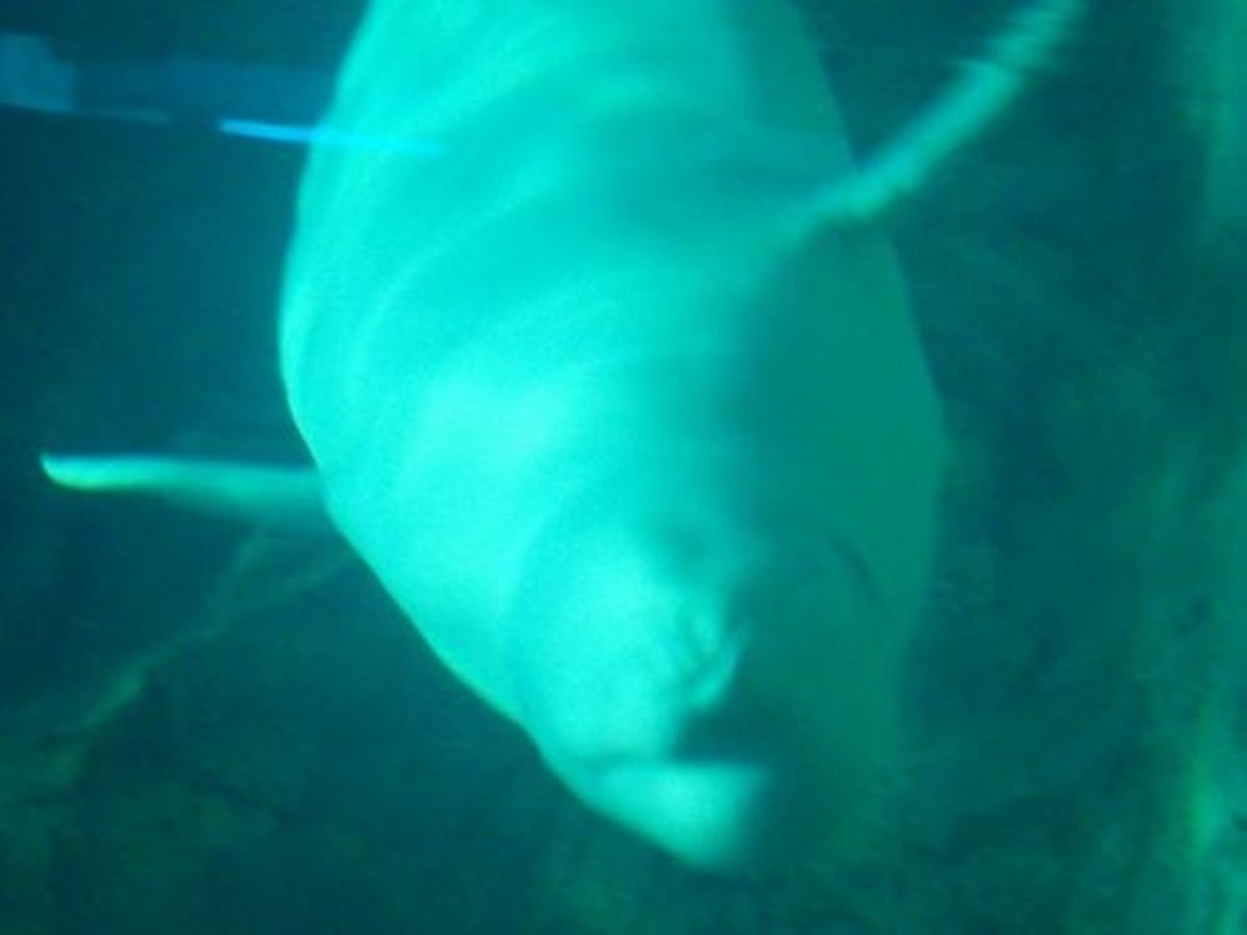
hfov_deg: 14.1
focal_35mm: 140
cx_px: 624
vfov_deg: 10.6
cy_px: 468
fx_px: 5043
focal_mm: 25
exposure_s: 1/40
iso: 1600
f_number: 5.5
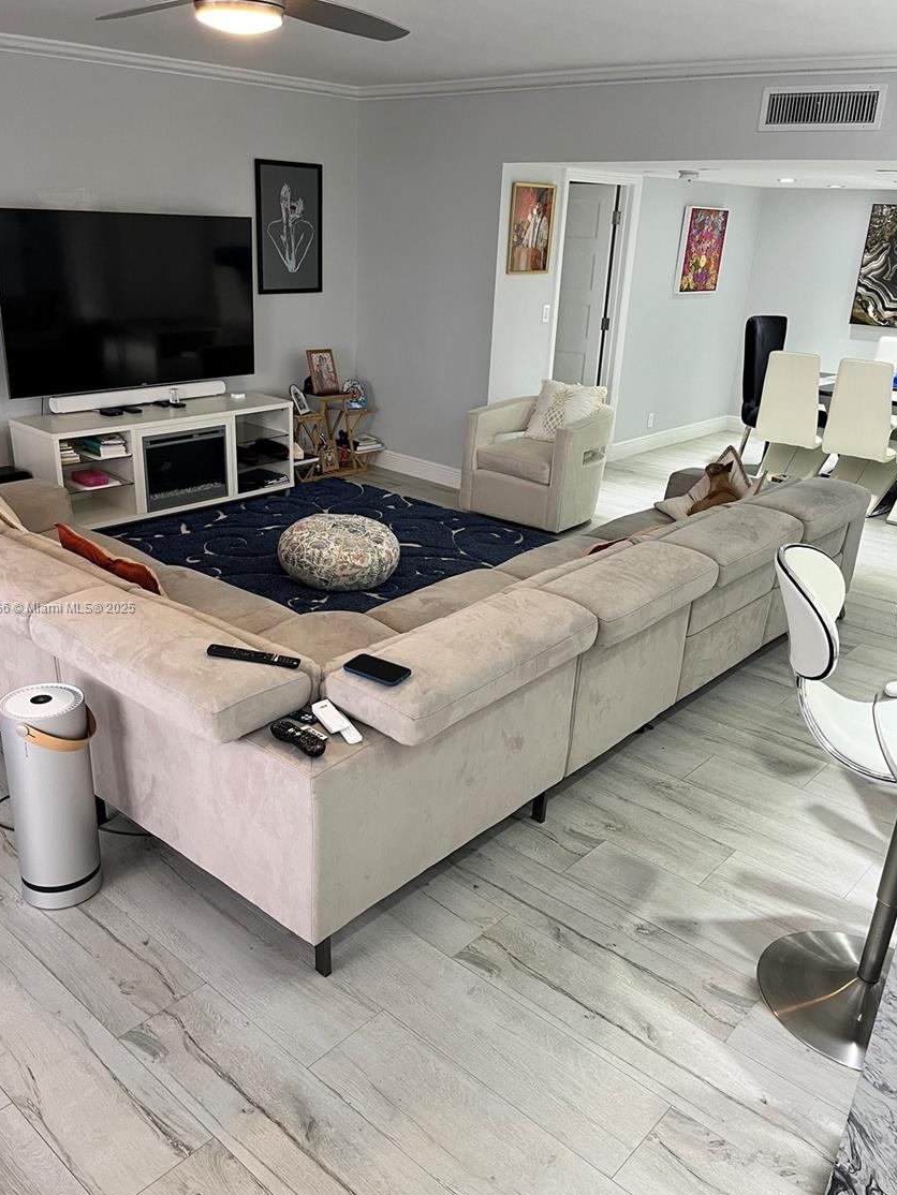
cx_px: 421
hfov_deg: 49.7
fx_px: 967
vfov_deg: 63.4
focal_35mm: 28
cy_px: 608
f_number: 1.6
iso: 100
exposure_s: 1/60
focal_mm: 5.1
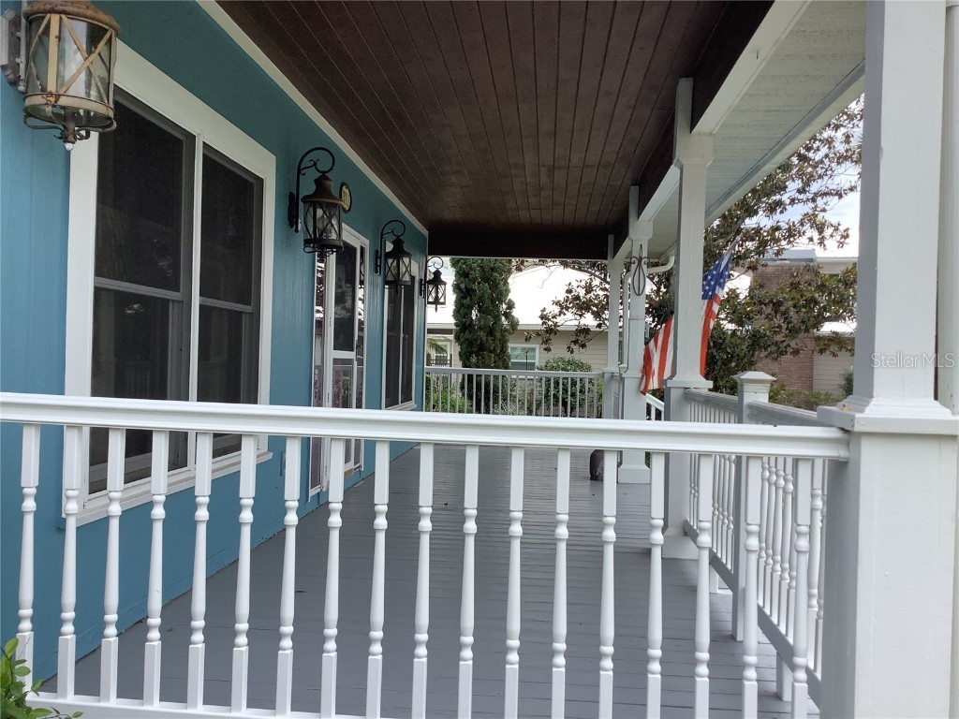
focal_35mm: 31
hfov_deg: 58.4
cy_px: 360
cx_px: 480
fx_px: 859
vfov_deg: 45.4
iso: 25
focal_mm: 3.3
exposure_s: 1/715
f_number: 2.4
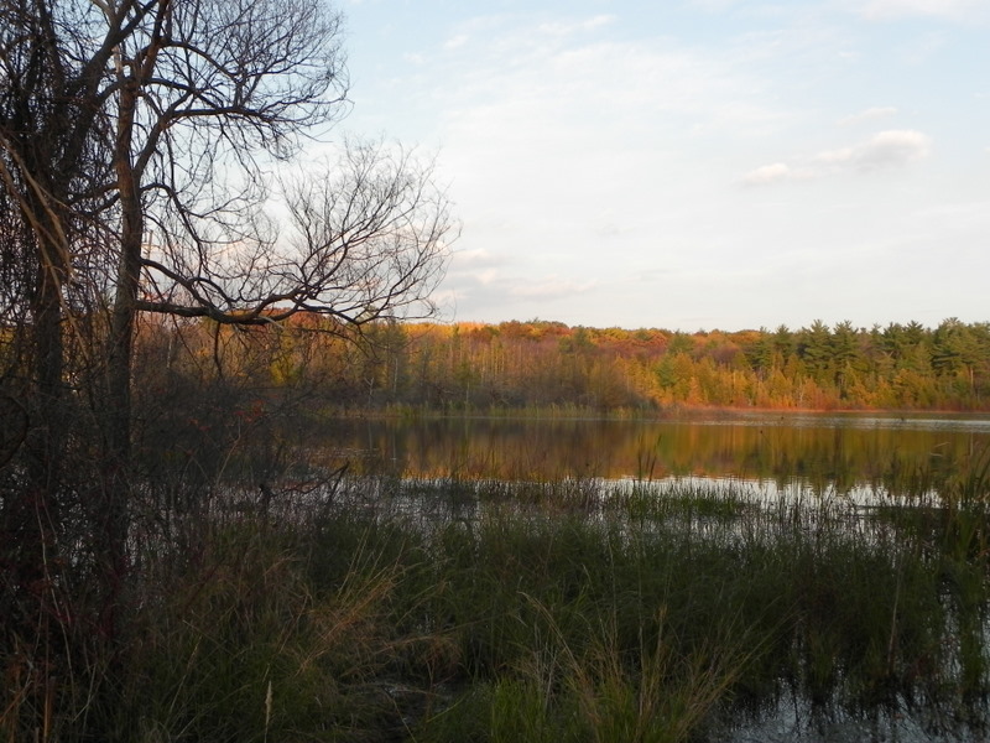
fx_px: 1058
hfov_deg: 50.1
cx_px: 495
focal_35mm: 37
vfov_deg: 38.7
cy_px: 372
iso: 160
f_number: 4.5
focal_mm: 6.6
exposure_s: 1/201
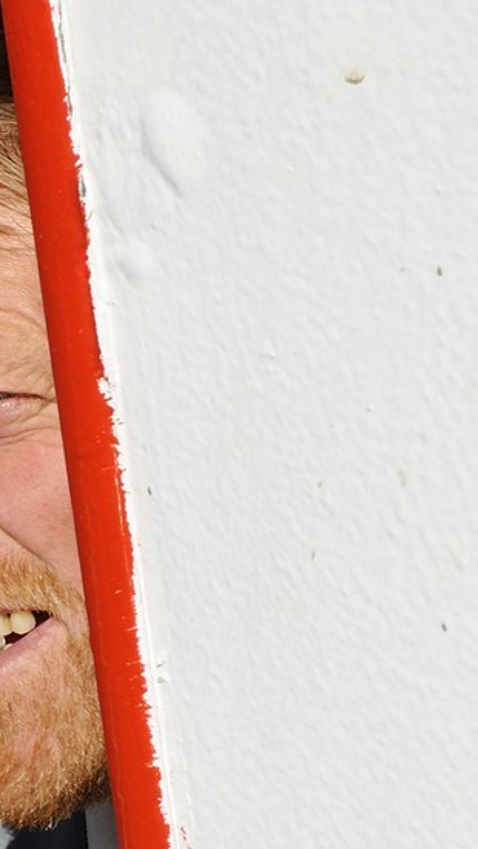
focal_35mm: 146
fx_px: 3289
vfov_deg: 14.7
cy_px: 390
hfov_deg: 7.7
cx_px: -712
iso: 200
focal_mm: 48
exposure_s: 1/160
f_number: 16
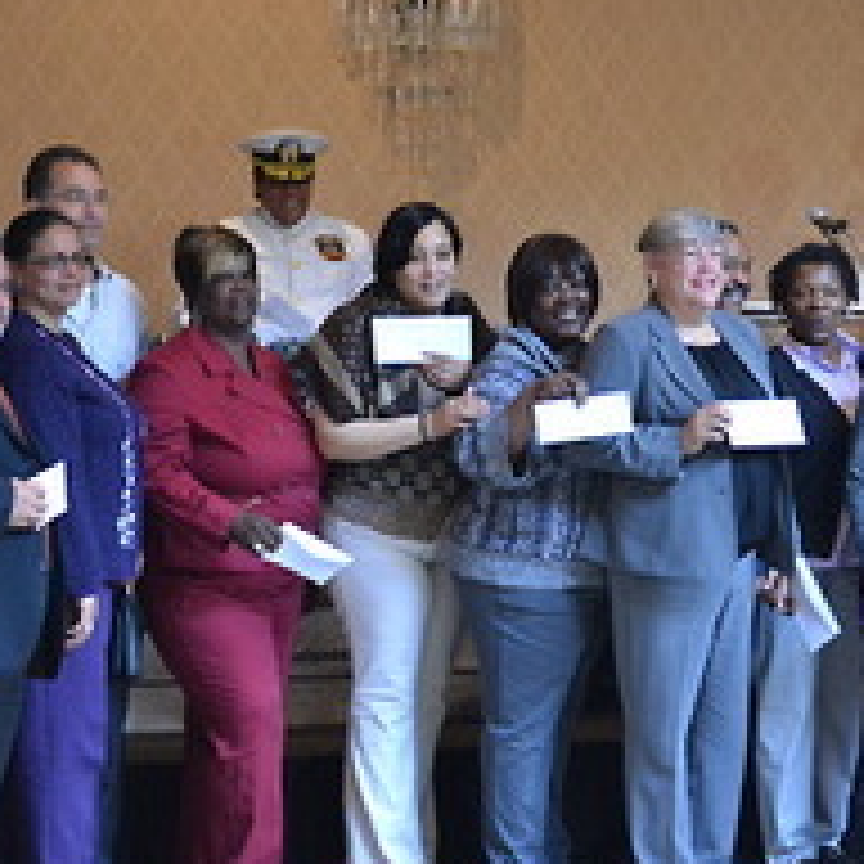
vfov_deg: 19.3
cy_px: 410
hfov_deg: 19.3
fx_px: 2541
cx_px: 508
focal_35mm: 90
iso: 2000
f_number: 5
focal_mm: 34
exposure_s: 1/15
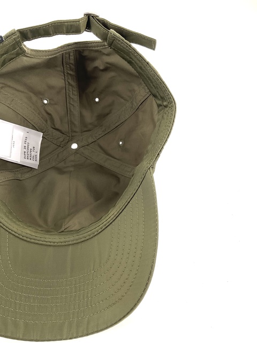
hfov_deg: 48.2
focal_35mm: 29
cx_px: 128
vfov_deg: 61.7
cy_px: 172
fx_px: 287
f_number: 1.8
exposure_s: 1/120
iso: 20
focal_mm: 3
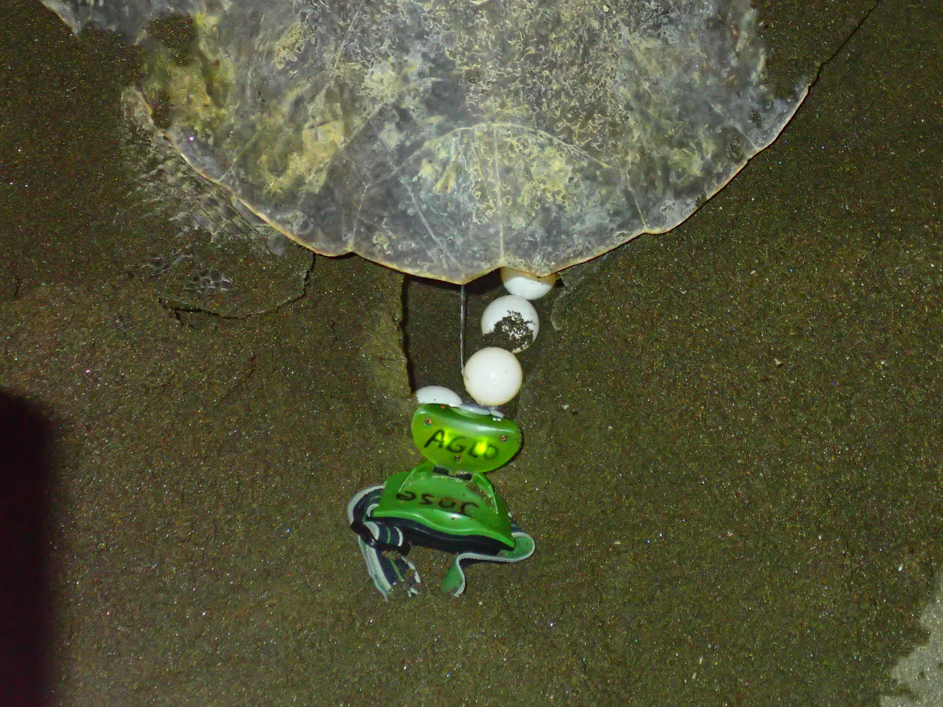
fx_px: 2969
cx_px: 471
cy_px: 329
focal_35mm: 109
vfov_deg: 13.6
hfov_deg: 18.0
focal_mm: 18
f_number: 4.9
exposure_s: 1/100
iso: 800
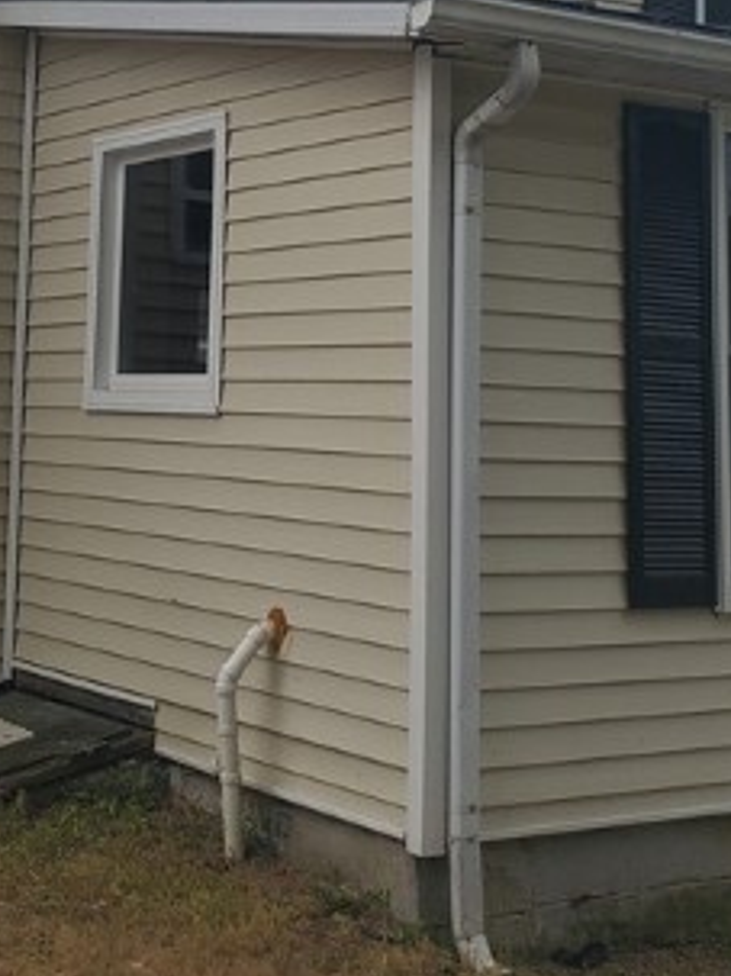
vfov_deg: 28.4
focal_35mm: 66
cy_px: 113
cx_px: 258
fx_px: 1860
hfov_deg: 22.2
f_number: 2.4
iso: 50
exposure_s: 1/2060
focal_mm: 4.3
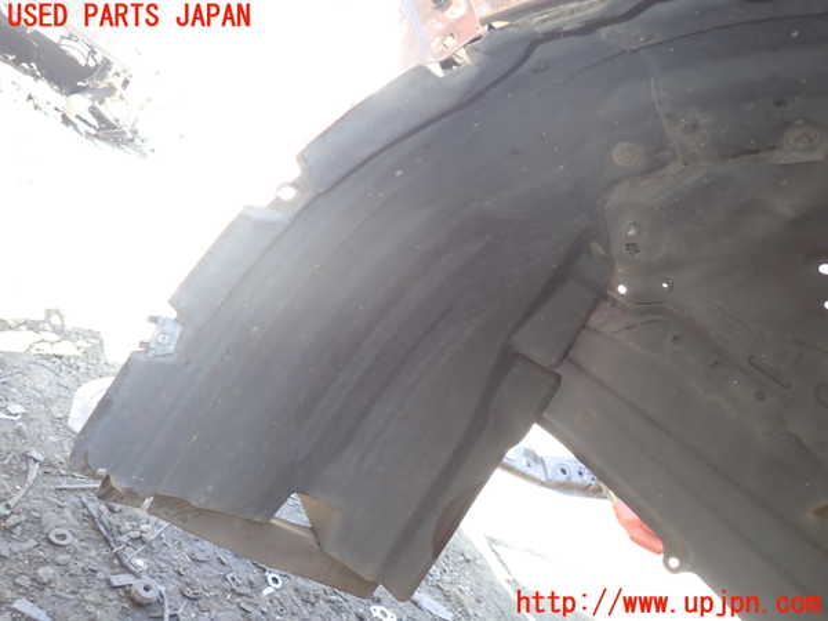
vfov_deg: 54.9
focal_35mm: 25
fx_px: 598
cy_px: 310
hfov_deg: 69.4
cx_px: 414
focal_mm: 4.5
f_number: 2
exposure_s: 1/60
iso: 100
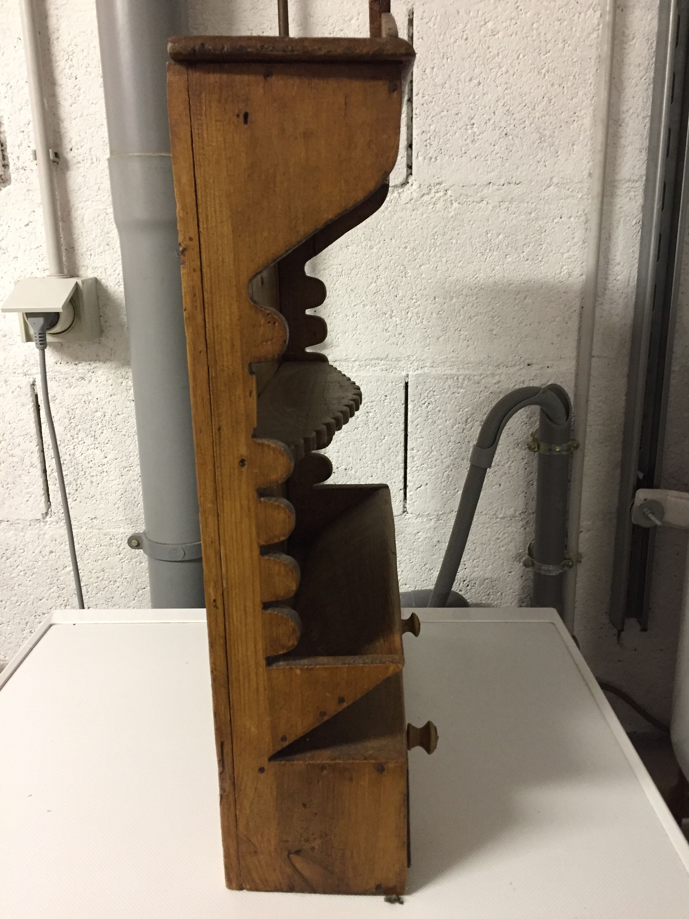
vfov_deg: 61.7
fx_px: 770
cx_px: 344
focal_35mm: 29
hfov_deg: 48.2
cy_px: 460
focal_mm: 4.15
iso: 200
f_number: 2.2
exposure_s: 1/33
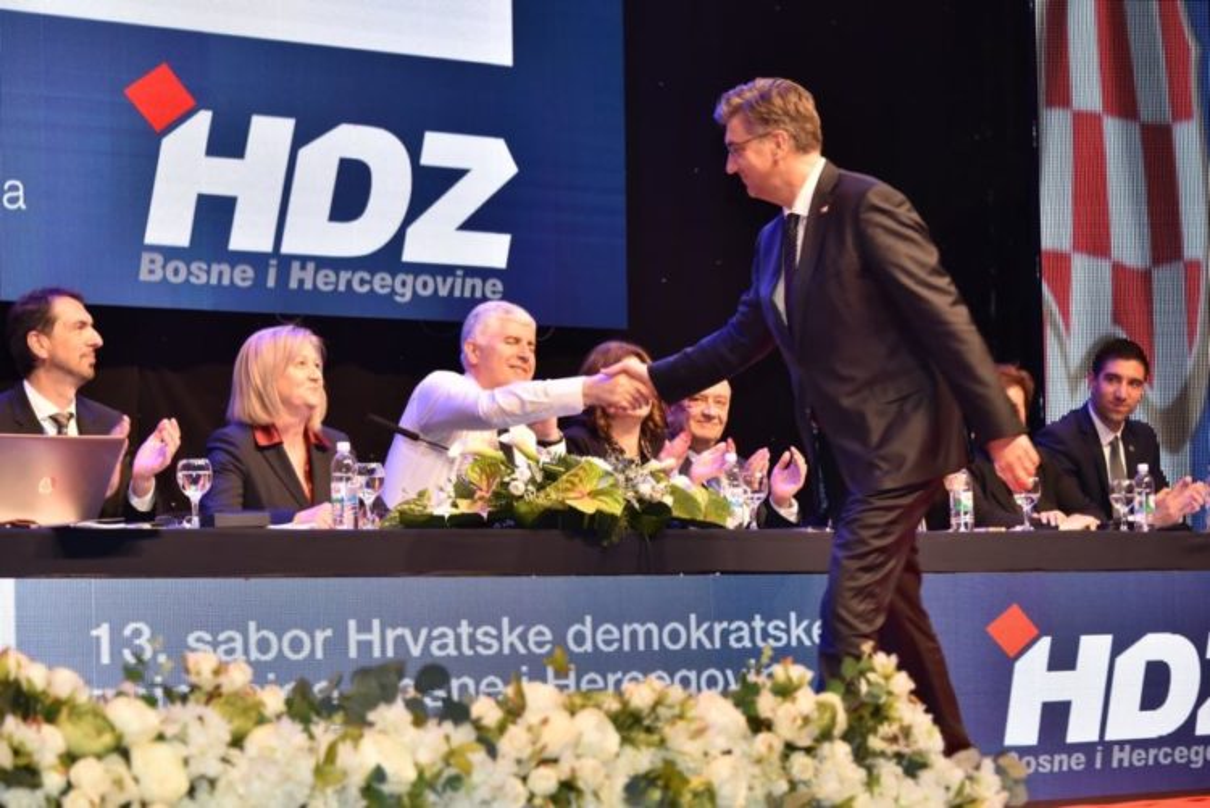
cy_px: 404
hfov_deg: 18.3
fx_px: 3766
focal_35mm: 112
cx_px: 605
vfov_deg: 12.2
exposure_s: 1/100
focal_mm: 112
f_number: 5.3
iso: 1000
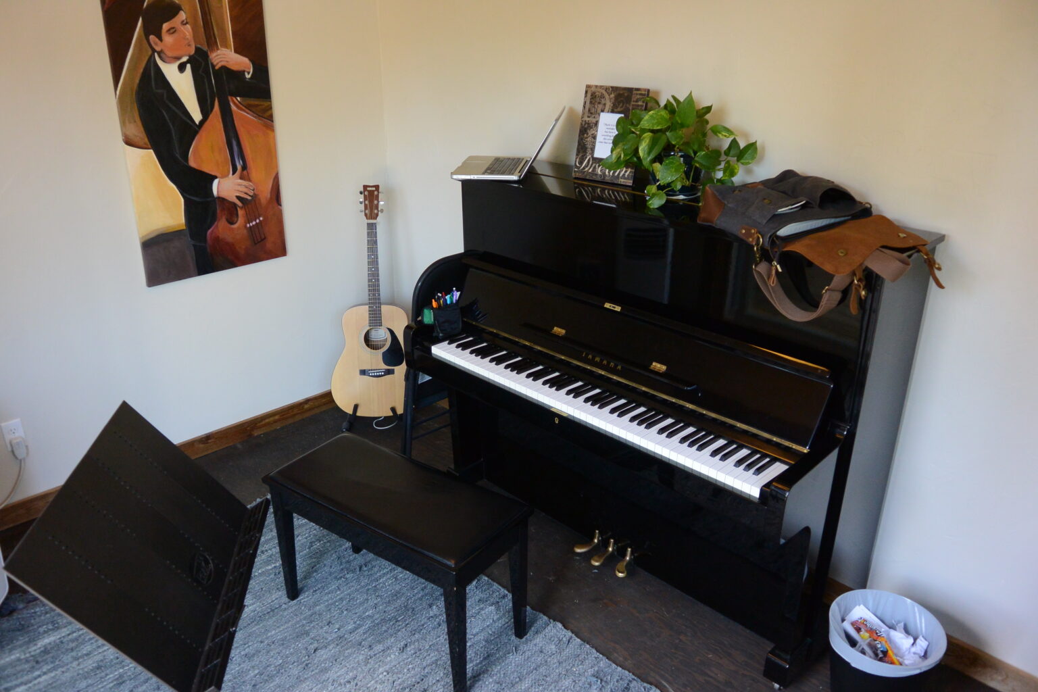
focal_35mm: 27
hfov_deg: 67.4
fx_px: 778
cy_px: 346
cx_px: 519
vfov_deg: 47.9
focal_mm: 10
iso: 450
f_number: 3.5
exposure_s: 1/60
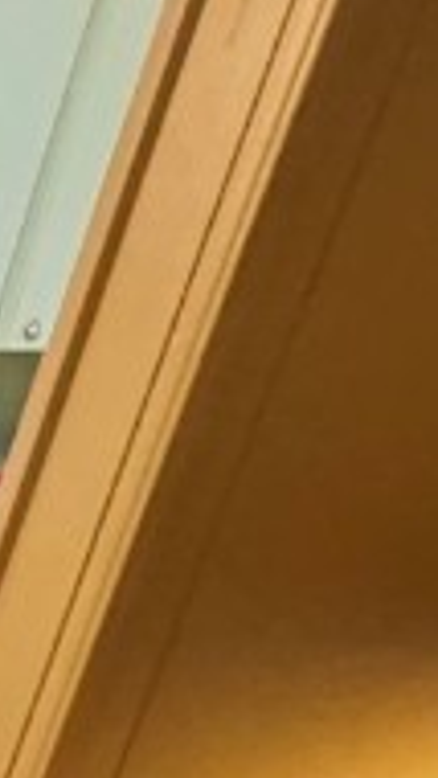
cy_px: 1175
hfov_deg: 7.7
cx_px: -1412
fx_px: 1692
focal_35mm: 82
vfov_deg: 21.6
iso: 800
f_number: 2.2
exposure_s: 1/60
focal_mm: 2.22
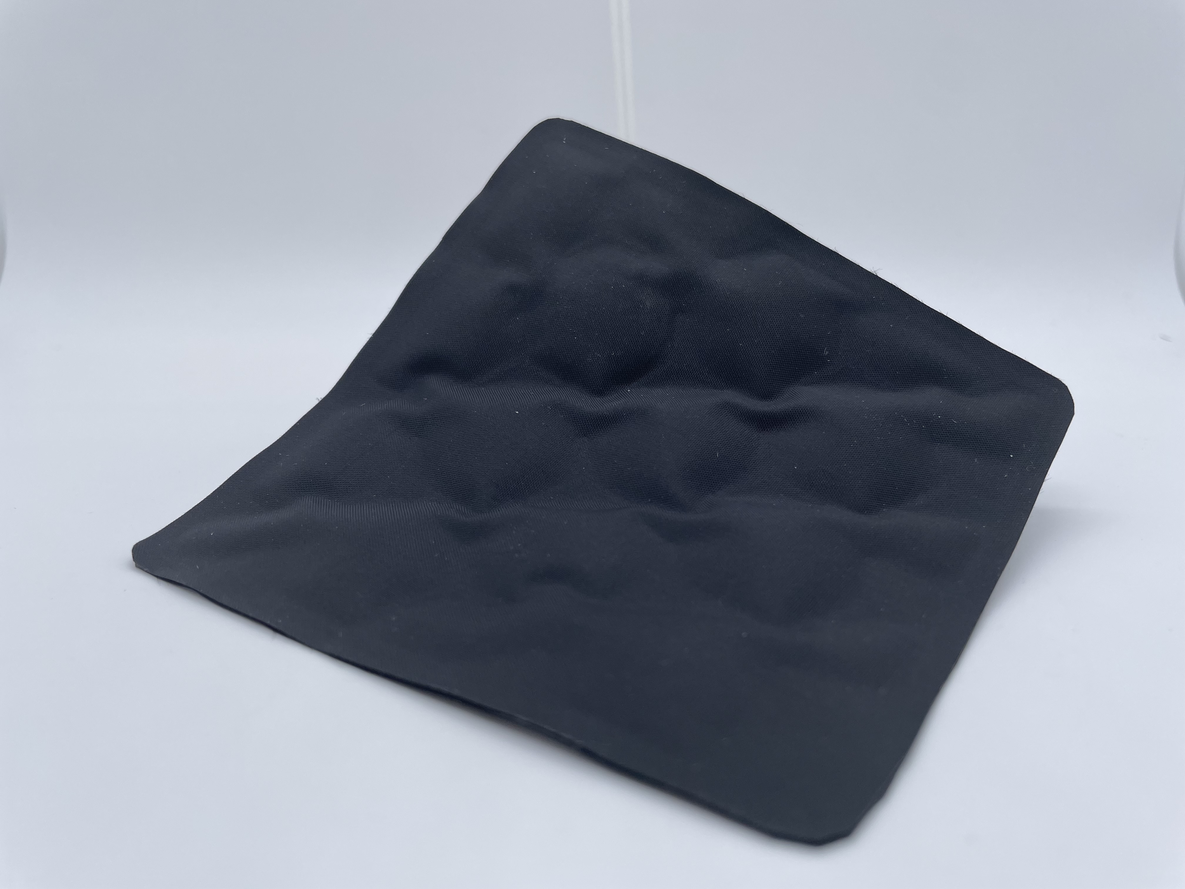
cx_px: 592
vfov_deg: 53.1
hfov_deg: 67.3
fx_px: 890
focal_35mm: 26
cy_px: 444
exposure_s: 1/947
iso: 32
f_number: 1.6
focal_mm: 4.2
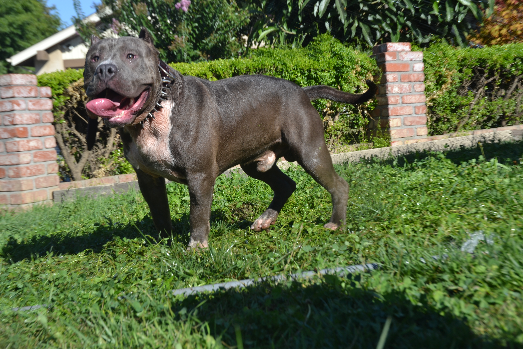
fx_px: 828
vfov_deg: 23.8
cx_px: 262
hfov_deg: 35.1
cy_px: 174
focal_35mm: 57
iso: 100
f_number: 7.1
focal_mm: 38
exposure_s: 1/200
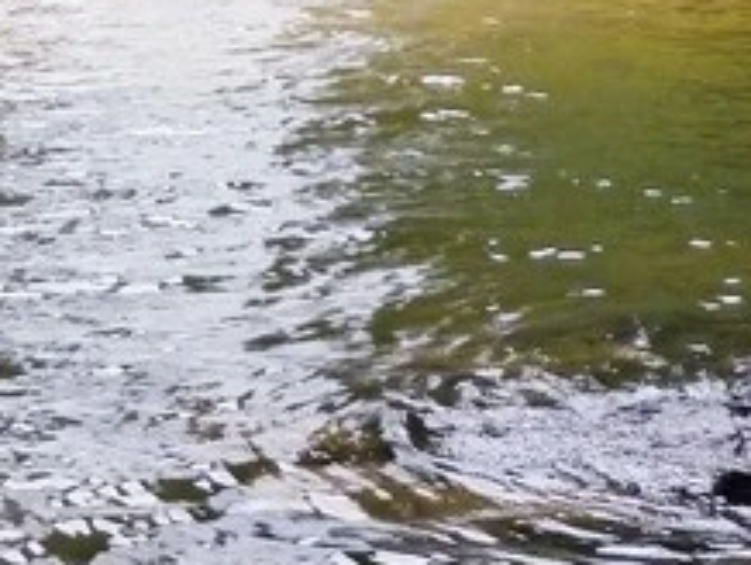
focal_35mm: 99
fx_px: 2150
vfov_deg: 13.7
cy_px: -374
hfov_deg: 19.2
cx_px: -7
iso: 160
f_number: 4
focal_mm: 4.3
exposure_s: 1/125
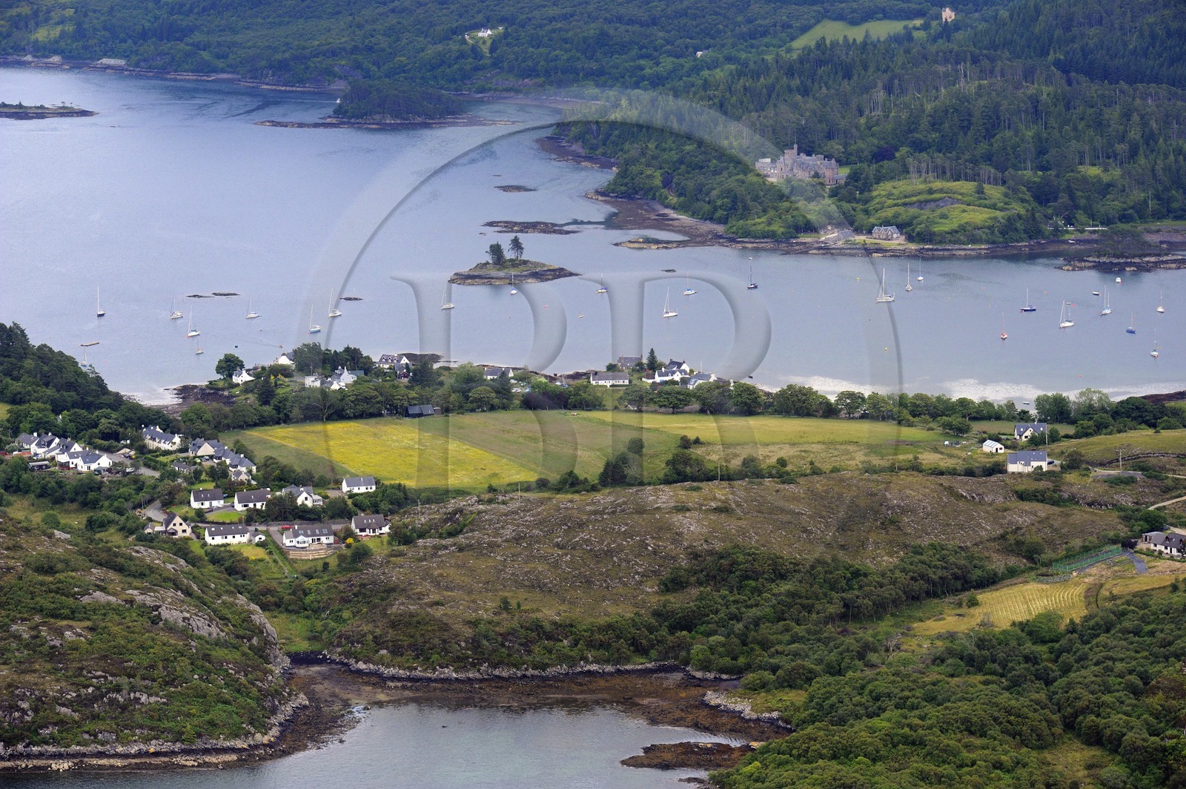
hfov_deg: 16.4
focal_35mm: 125
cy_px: 394
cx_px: 593
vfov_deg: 10.9
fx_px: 4115
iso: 800
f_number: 8
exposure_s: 1/800
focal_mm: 125
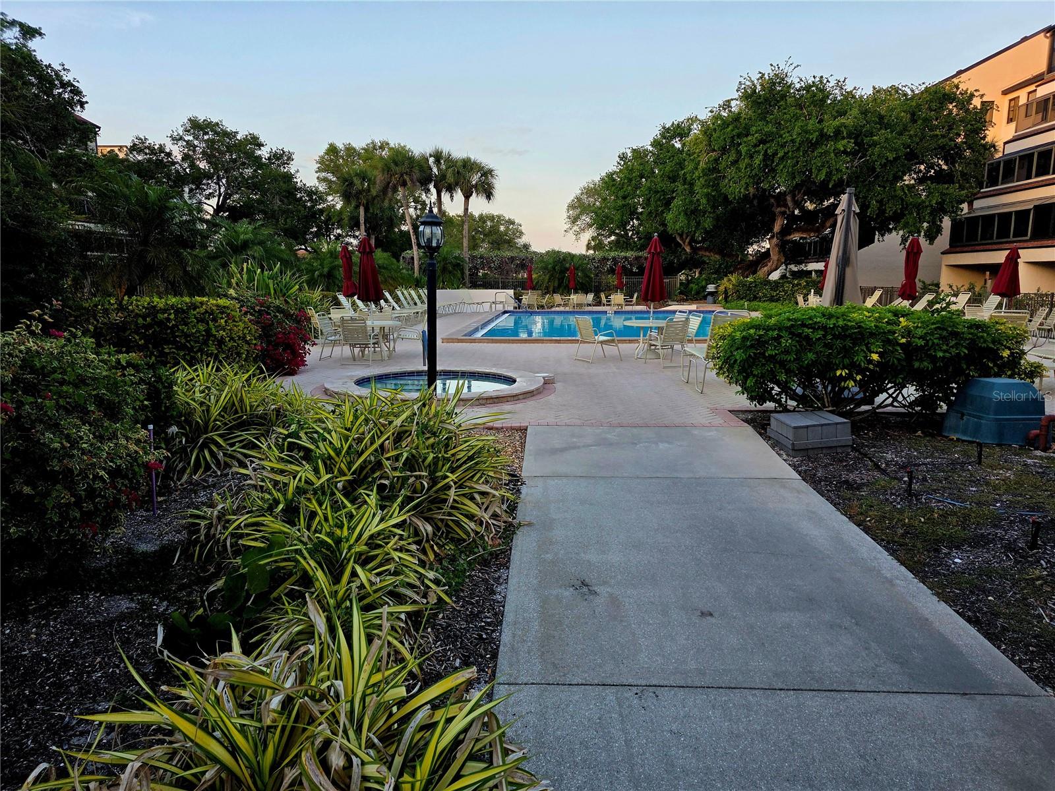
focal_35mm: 23
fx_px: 701
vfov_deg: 58.9
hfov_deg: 73.9
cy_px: 396
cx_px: 528
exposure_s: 1/370
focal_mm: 6.3
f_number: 1.7
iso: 64
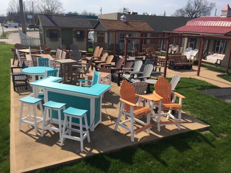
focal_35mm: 29
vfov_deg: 48.2
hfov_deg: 61.7
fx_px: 194
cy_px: 86
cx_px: 116
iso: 32
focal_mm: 4.15
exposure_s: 1/2825
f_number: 2.2
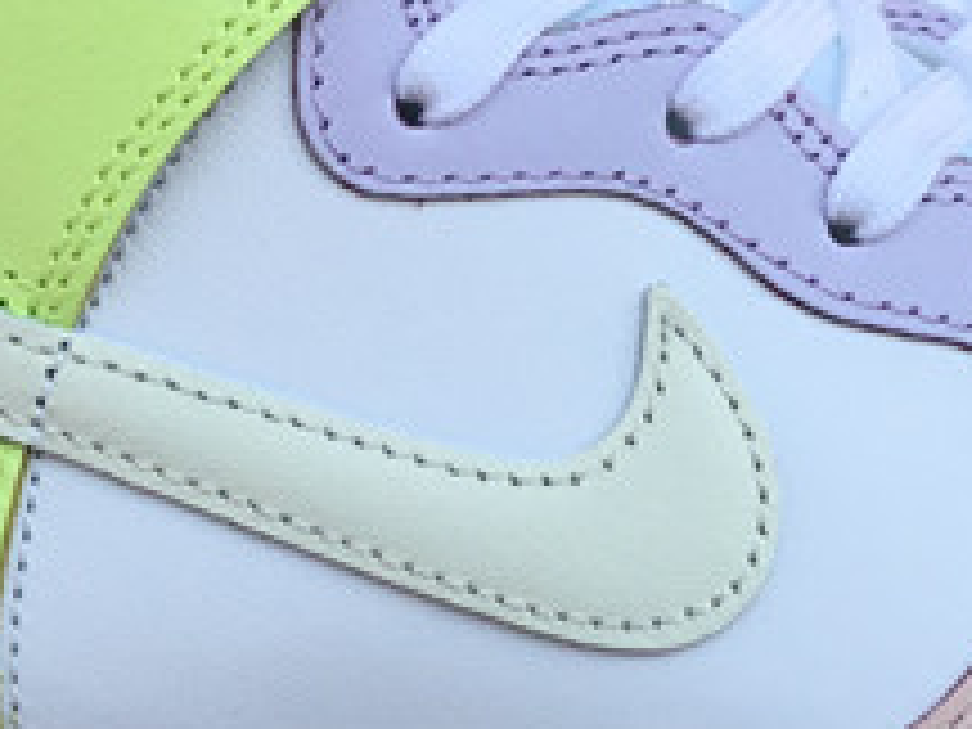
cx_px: 716
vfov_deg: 11.4
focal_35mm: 129
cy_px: 749
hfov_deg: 15.2
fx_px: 3622
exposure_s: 1/691
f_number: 2.4
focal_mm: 3.3
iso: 25
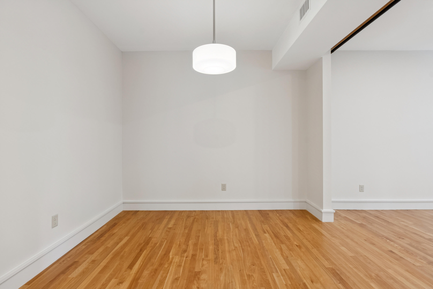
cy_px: 144
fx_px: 205
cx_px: 216
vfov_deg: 70.5
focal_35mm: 17
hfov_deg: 93.3
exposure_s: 1/15
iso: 640
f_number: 7.1
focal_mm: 17
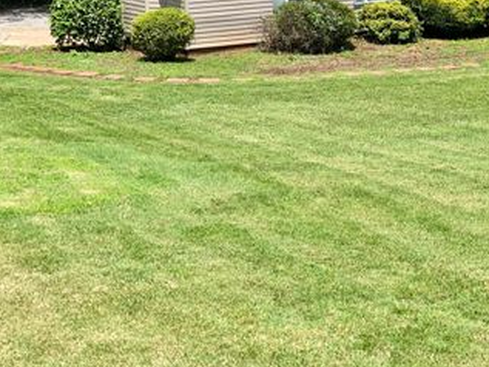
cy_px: 89
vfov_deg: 16.3
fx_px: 1272
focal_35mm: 90
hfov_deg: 21.6
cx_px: 358
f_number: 2.8
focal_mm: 6.6
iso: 20
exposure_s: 1/666
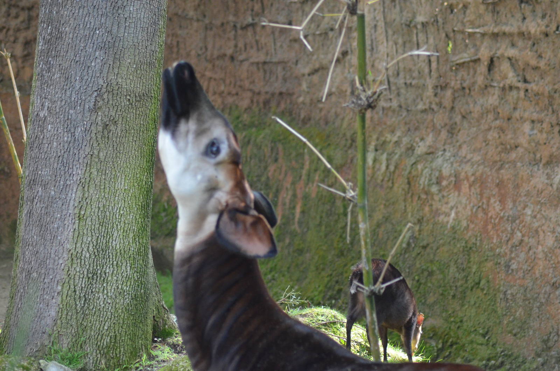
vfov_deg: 6.5
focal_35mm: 210
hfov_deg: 9.8
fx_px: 3260
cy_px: 186
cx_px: 280
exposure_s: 1/500
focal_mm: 140
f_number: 4.2
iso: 2500
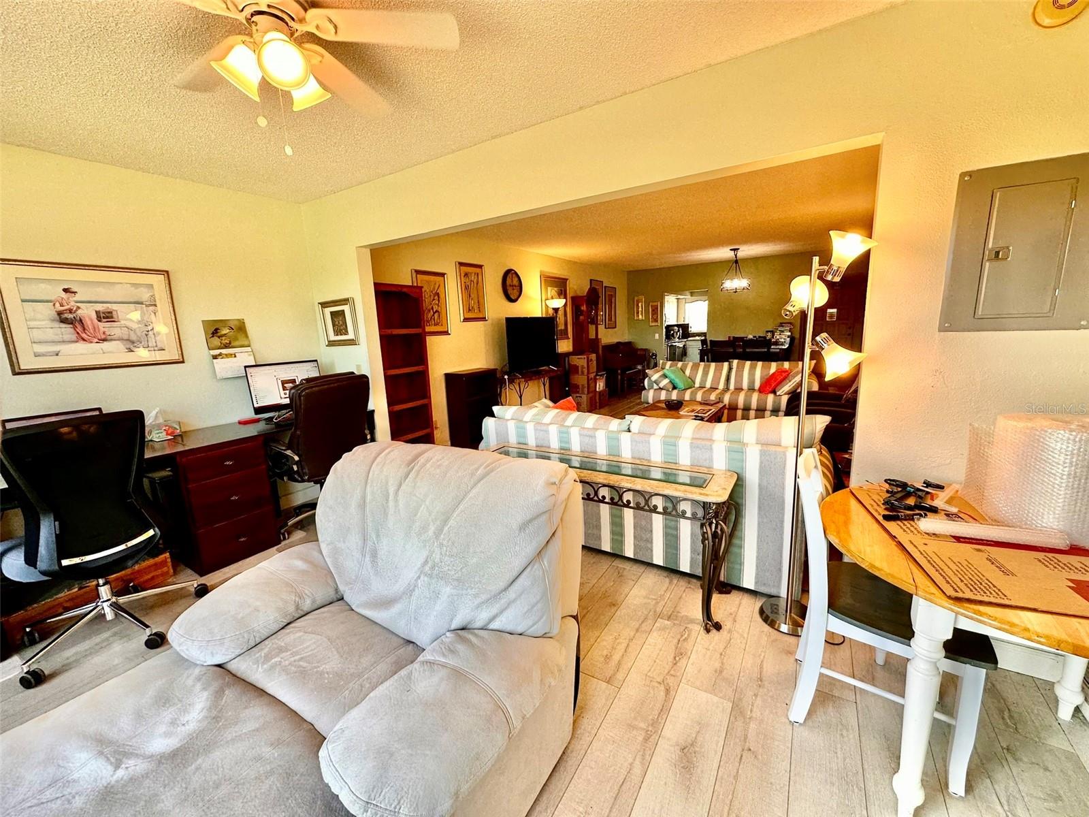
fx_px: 440
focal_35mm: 14
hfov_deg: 102.1
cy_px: 408
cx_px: 544
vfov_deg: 85.7
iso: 100
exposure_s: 1/120
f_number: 2.2
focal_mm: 2.22
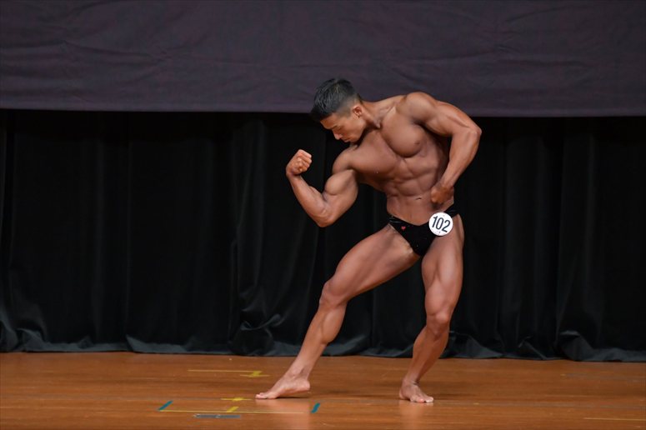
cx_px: 323
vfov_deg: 4.4
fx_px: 5650
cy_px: 215
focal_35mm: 315
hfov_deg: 6.5
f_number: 5.6
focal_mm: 210
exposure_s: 1/400
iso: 4000
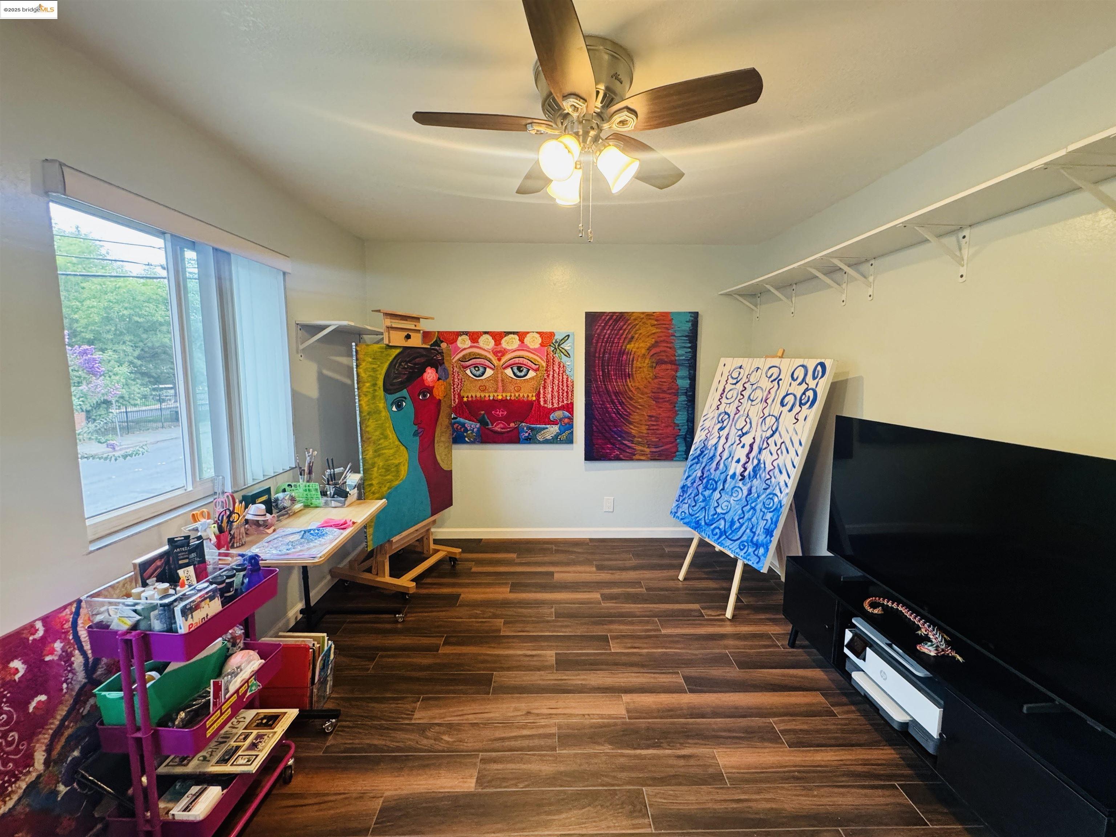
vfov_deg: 85.7
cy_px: 418
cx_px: 558
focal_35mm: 14
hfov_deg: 102.1
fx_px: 451
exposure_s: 1/60
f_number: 2.2
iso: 320
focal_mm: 2.22
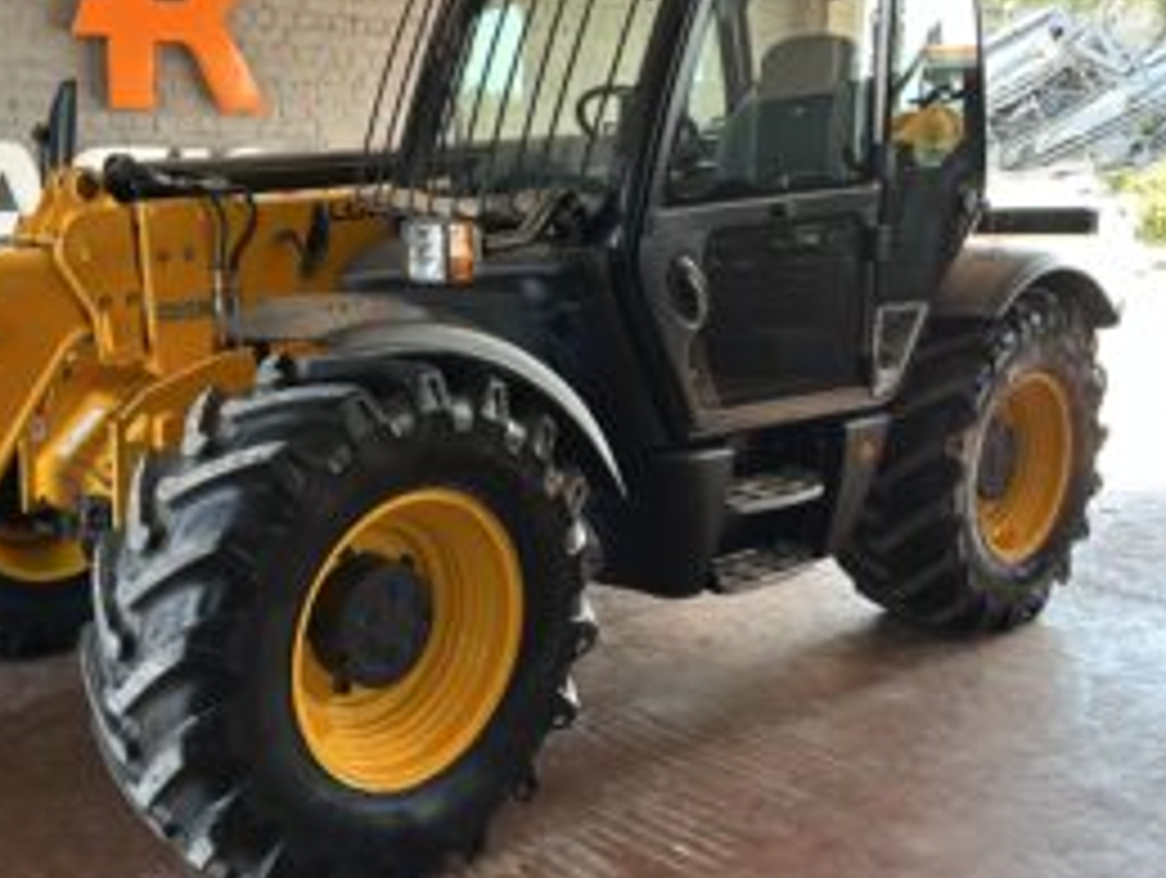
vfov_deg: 38.6
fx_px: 1248
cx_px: 365
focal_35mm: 37
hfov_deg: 49.0
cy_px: 360
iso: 125
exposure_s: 1/121
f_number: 1.78
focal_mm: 6.86
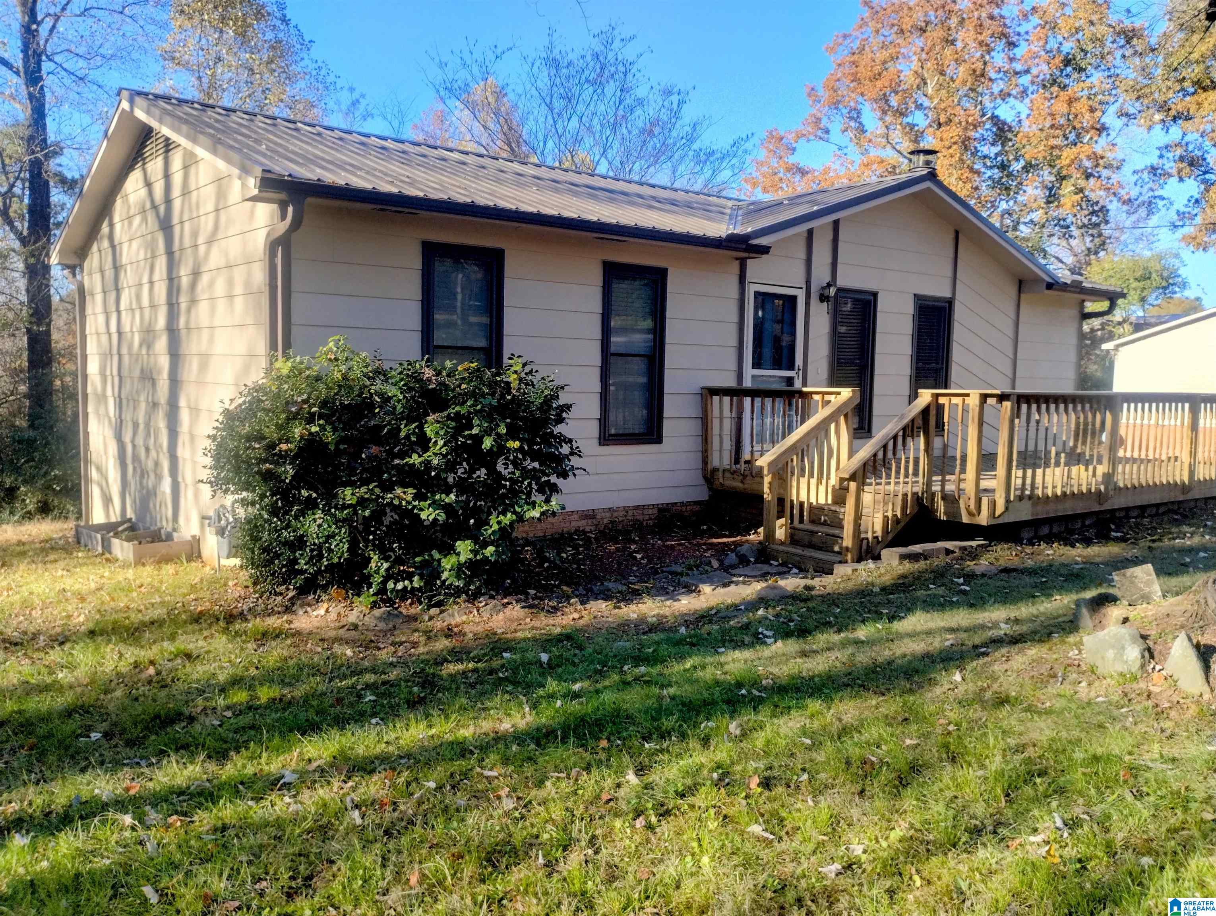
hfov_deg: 63.4
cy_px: 458
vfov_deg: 49.9
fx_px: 985
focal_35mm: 28
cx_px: 608
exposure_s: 1/315
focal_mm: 4.27
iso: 100
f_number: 1.8
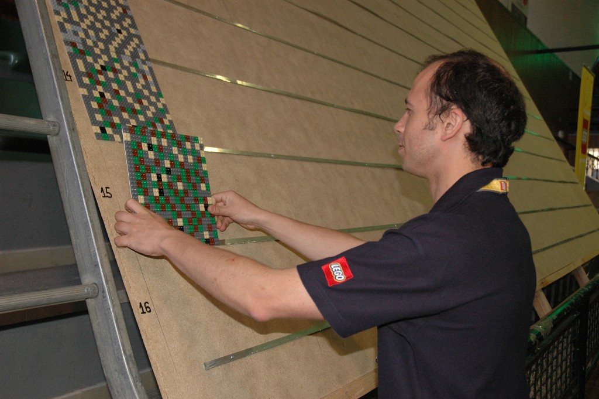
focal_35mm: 38
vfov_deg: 35.4
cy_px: 200
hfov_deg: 51.3
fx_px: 623
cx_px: 300
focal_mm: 25
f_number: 3.8
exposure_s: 1/60
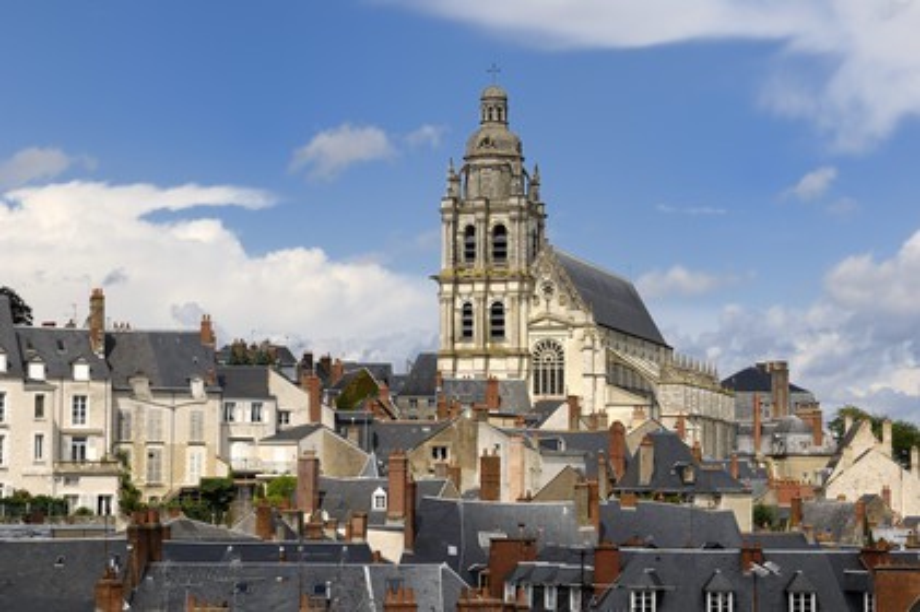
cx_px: 460
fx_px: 2298
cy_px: 306
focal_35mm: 90
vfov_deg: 15.2
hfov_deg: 22.6
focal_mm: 60
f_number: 13
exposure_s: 1/160
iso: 100
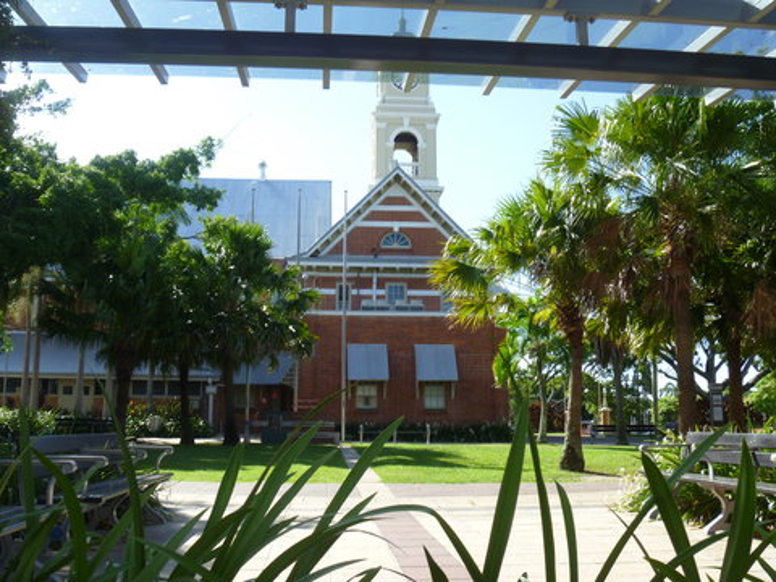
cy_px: 291
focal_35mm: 35
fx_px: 785
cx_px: 388
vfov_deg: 40.7
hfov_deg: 52.6
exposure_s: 1/200
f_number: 4.5
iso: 80
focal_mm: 6.3
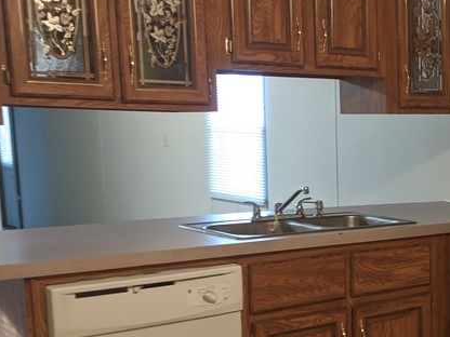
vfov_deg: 22.7
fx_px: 832
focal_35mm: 64
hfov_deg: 27.9
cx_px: 481
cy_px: 259
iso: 416
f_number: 2
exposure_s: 1/60
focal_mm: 4.67
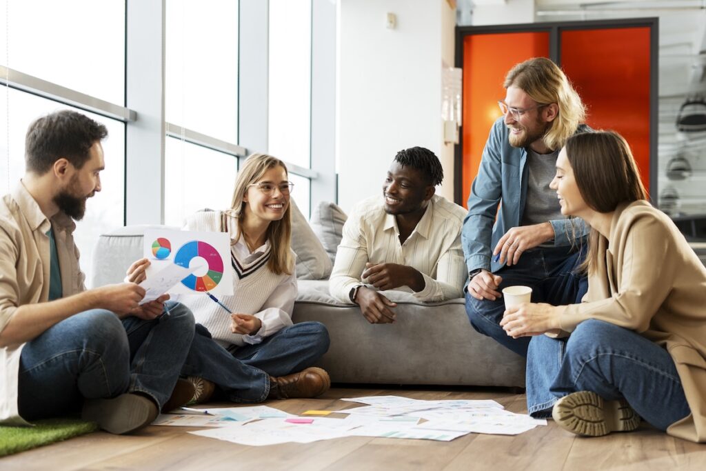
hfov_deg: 39.6
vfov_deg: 27.0
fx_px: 981
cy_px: 236
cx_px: 353
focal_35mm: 50
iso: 250
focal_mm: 50
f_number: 2.8
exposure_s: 1/250
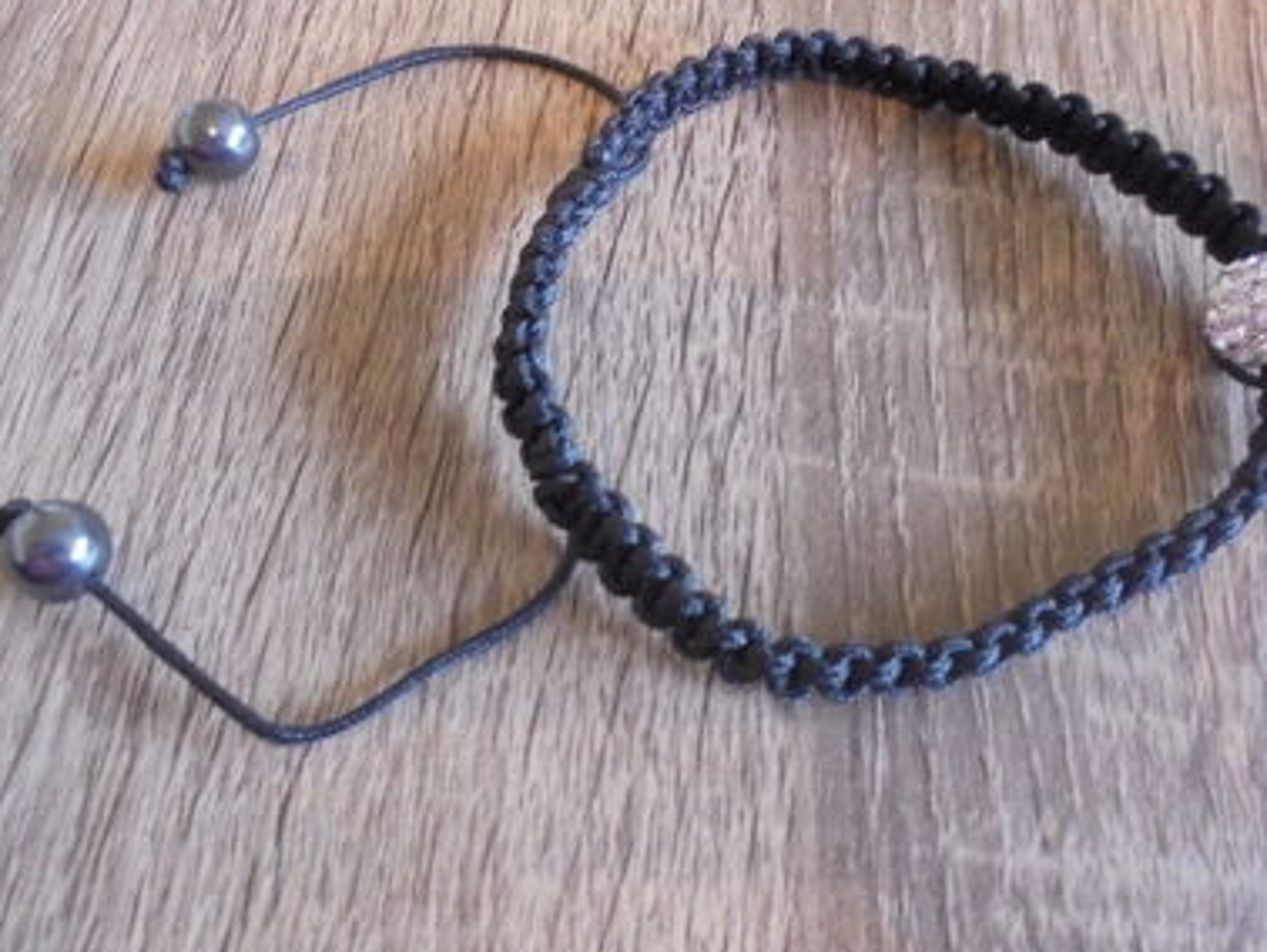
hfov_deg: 55.3
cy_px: 426
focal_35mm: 33
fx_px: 1209
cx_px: 677
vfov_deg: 42.9
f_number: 3.5
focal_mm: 4.6
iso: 400
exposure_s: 1/30
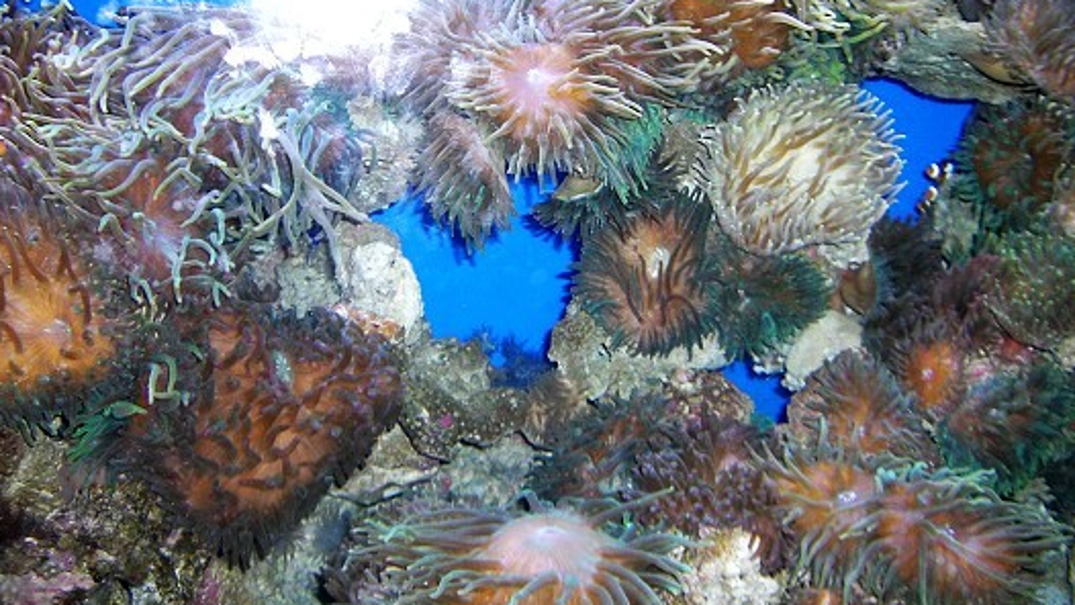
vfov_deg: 28.4
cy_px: 288
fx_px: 1197
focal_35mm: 42
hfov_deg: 48.4
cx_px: 543
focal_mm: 6.2
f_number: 2.7
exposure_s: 1/60
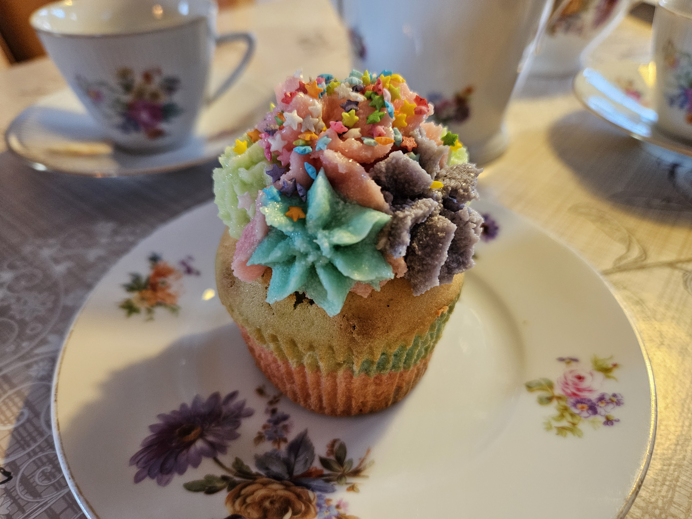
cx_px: 346
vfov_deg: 58.9
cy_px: 260
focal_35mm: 23
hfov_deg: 73.9
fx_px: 460
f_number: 1.8
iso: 640
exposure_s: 1/50
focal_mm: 5.4
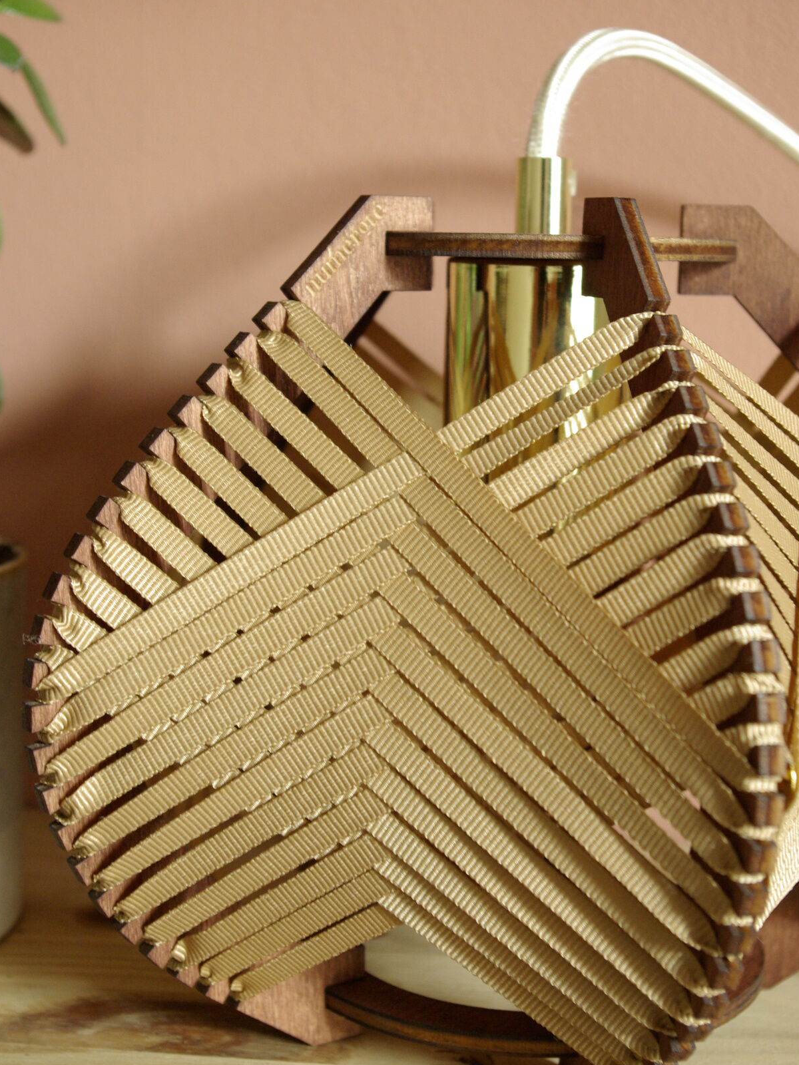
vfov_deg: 33.5
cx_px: 401
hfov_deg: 25.4
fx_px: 1771
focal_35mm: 58
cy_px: 495
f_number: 5.6
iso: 800
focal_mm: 35
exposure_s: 1/25
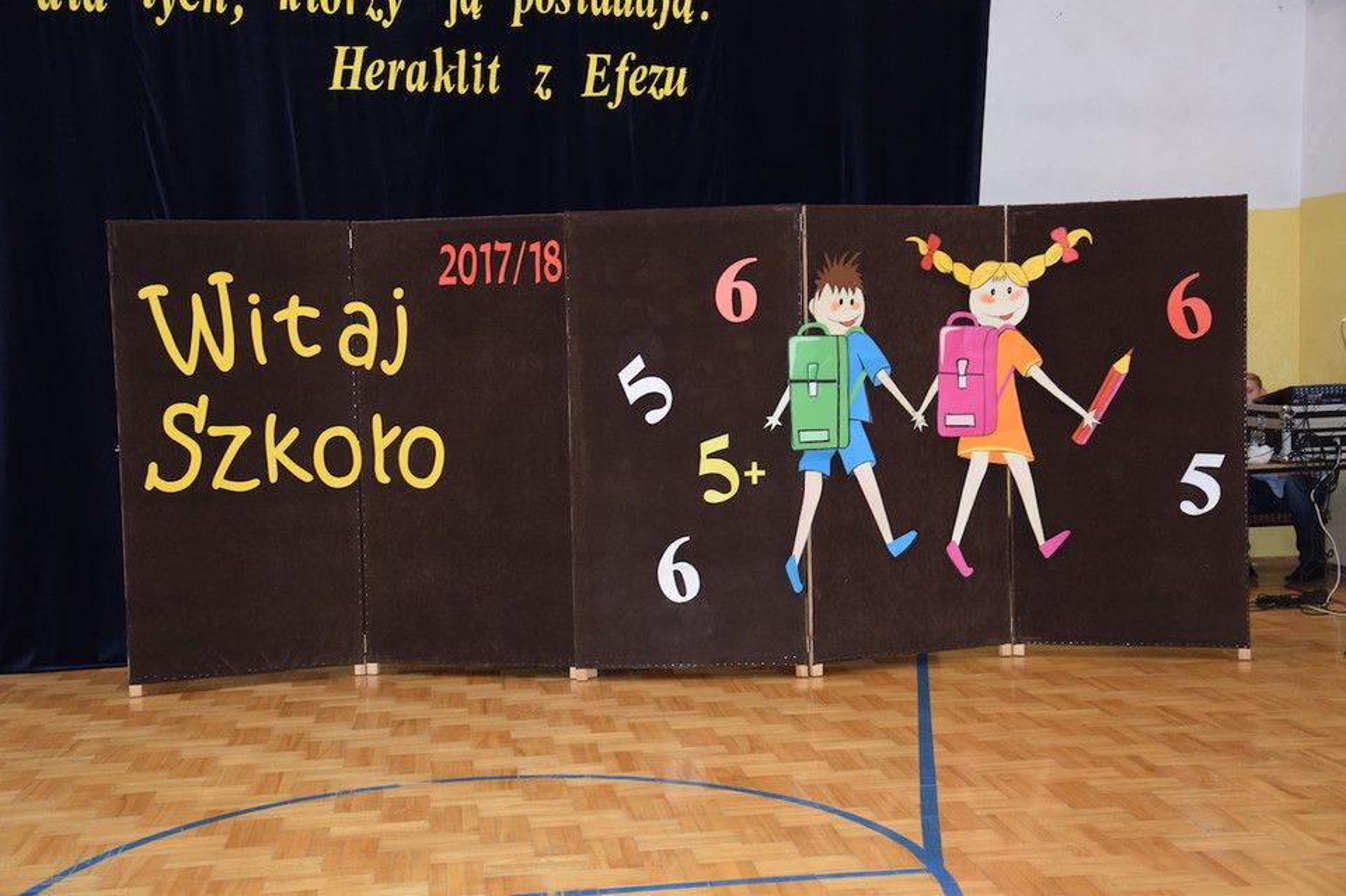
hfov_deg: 41.1
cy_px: 448
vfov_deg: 28.0
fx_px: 1794
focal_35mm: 48
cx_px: 673
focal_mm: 32
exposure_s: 1/60
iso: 560
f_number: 4.2
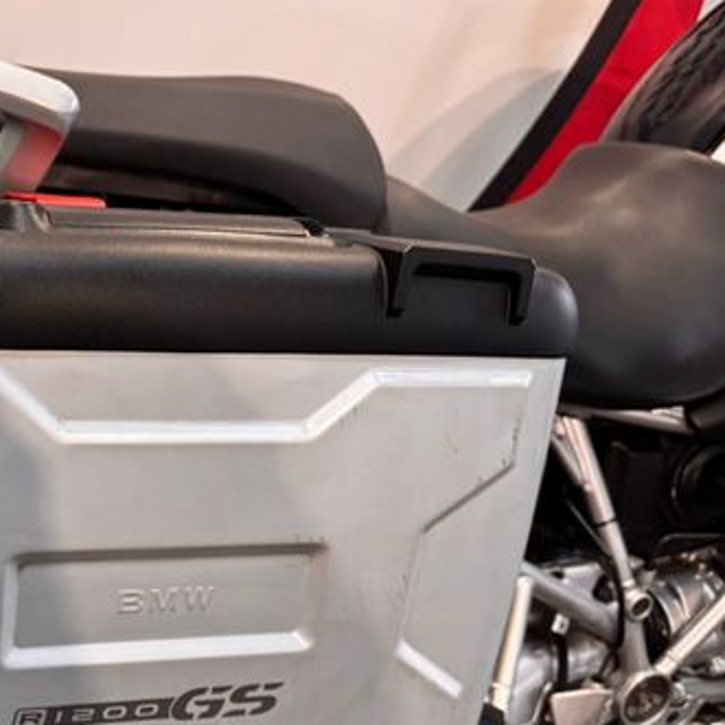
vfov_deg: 40.4
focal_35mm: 41
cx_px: 55
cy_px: 484
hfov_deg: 37.8
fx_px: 972
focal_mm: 6.76
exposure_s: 1/50
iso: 320
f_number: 1.78
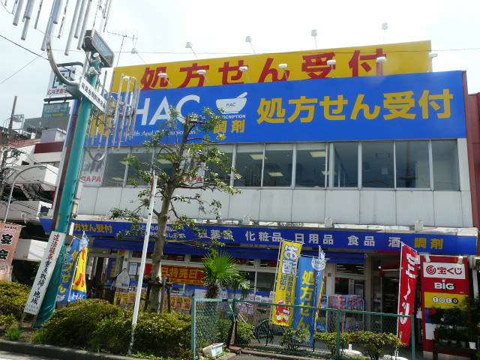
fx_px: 388
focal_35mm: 28
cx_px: 240
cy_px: 180
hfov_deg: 63.4
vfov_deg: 49.7
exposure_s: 1/320
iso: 100
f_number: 5.6
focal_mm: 4.6
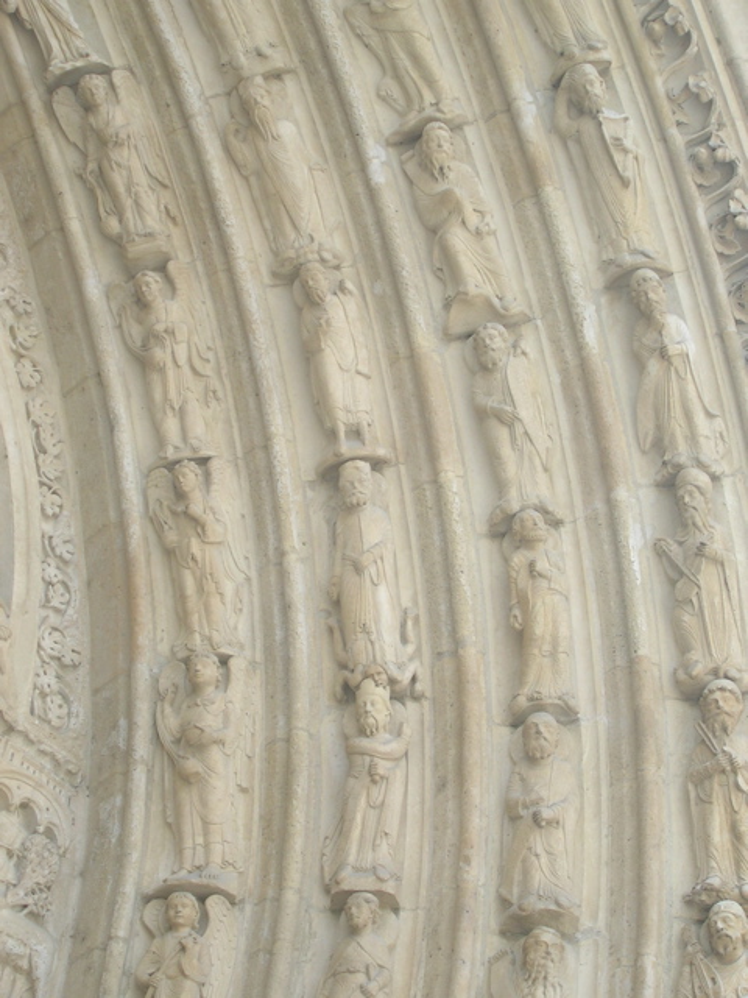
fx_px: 3025
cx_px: 374
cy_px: 499
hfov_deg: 14.1
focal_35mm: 105
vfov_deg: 18.7
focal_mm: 16.2
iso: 50
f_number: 4.9
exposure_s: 1/97.7
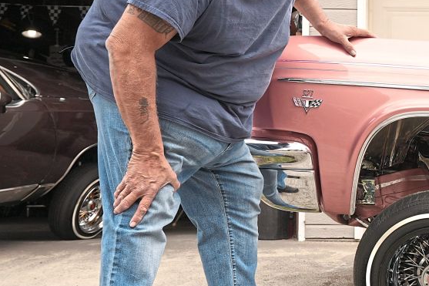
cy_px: 153
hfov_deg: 26.8
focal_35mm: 69
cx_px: 476
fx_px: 822
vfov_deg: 19.7
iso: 250
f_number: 6.3
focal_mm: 31
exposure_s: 1/250
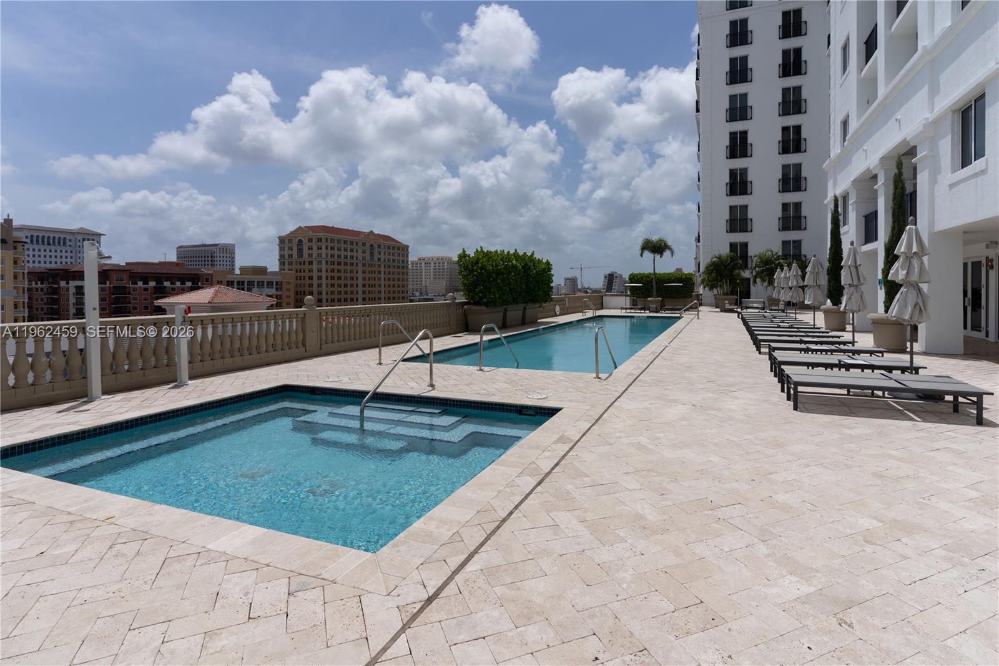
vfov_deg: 70.4
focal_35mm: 17
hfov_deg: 93.3
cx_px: 500
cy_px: 333
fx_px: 472
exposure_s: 1/640
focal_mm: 17
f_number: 9
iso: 100
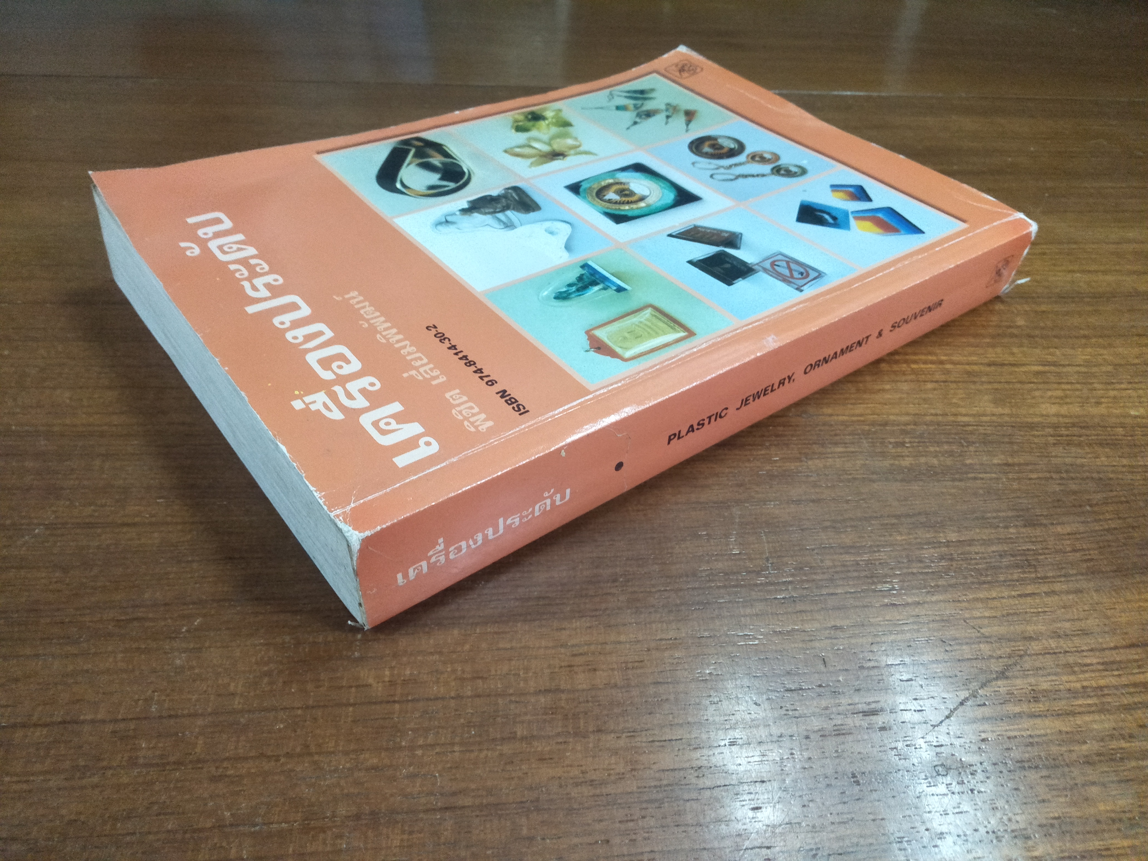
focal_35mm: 20
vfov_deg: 66.0
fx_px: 663
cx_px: 574
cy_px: 430
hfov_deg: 81.7
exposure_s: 1/33
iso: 265
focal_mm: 3.46
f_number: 2.2
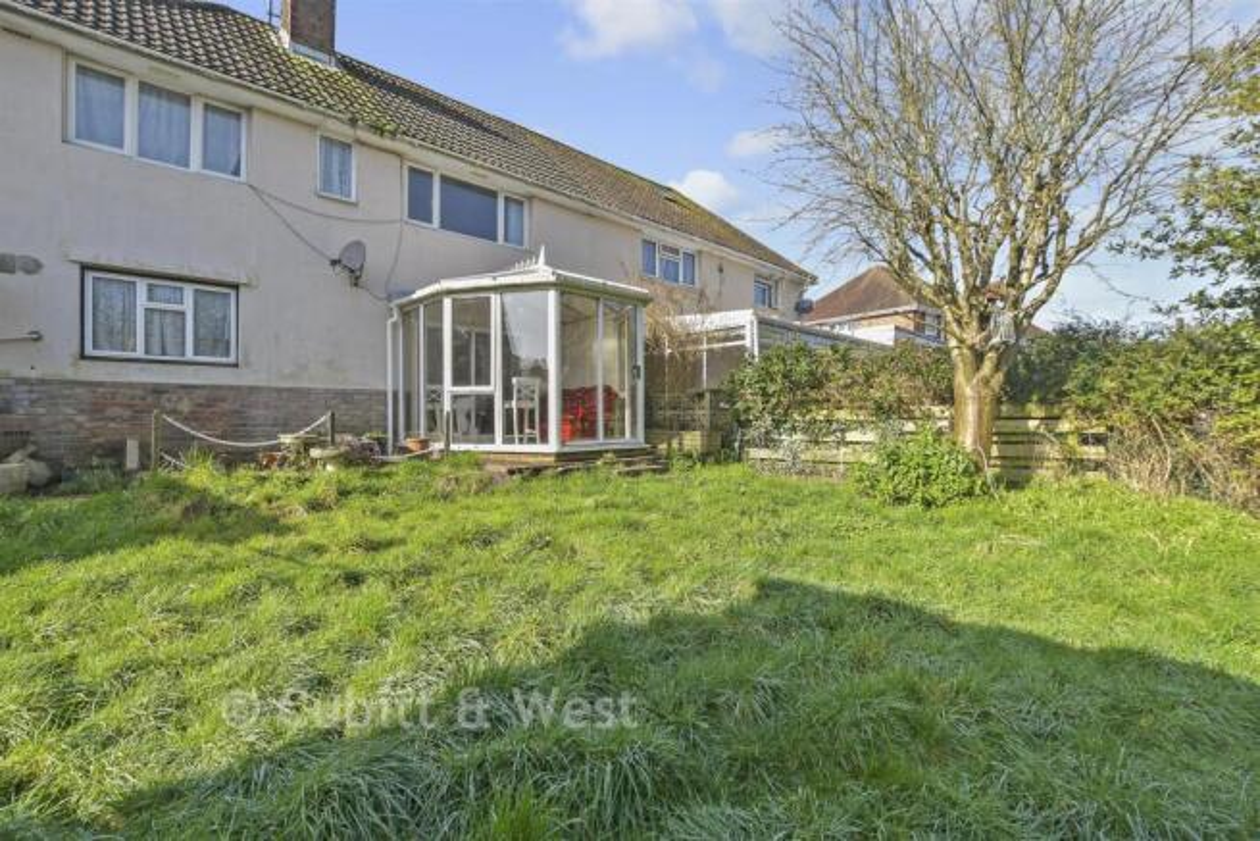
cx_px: 630
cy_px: 420
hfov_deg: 100.4
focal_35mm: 15
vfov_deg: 77.4
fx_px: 525
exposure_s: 1/200
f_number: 8
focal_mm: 10
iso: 160
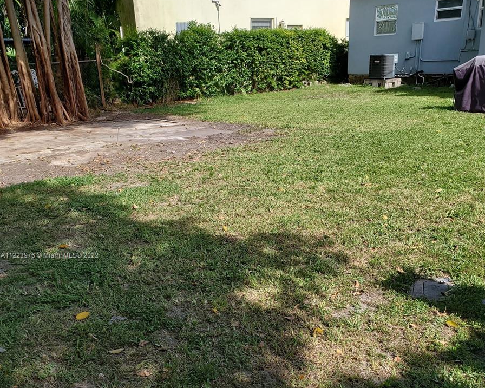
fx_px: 488
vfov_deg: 42.8
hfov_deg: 52.8
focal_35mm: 34
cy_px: 256
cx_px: 243
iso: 50
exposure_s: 1/783
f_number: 2.4
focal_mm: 4.3
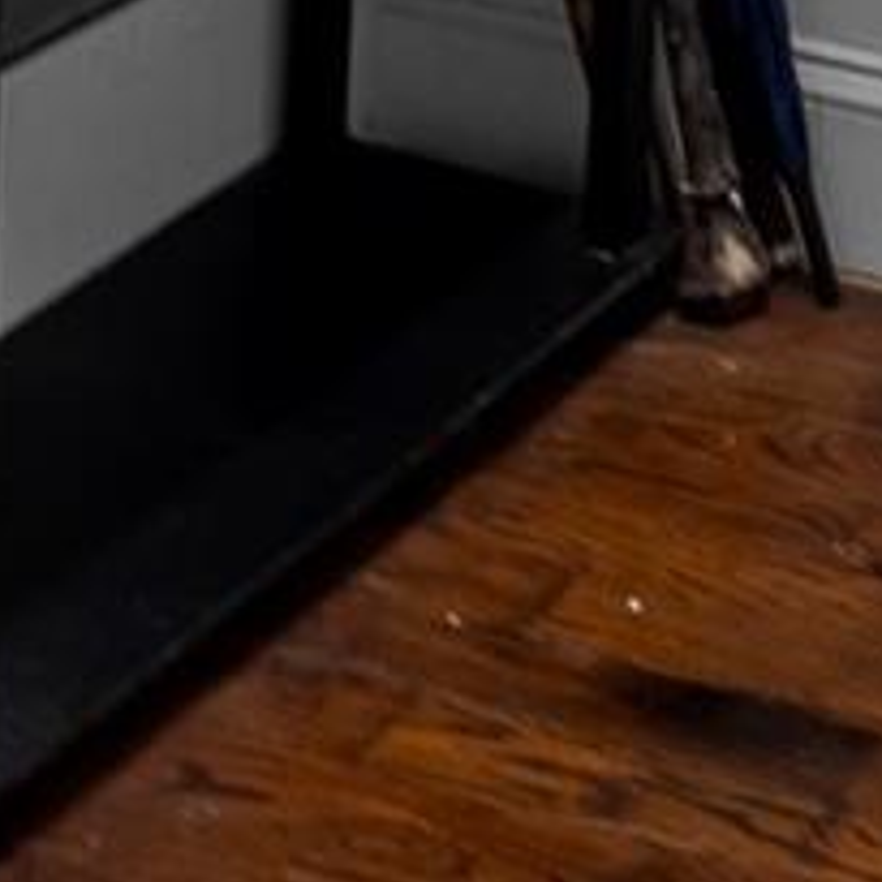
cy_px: -1654
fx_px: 3430
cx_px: 1459
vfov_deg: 10.7
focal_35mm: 119
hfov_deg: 13.5
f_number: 10
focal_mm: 14
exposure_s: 1/1.25
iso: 500
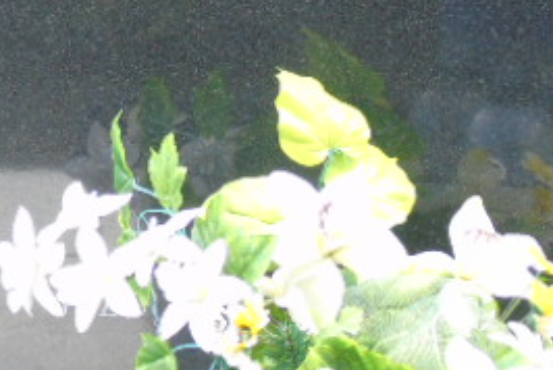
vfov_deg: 5.8
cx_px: 135
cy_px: 10
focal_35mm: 235
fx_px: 3614
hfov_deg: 8.7
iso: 250
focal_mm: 17
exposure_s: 1/50
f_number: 4.3
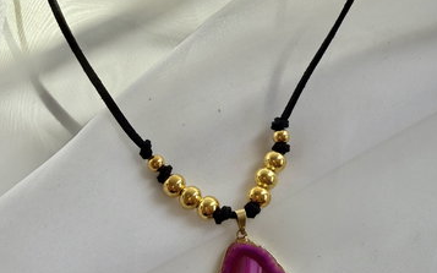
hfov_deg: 51.5
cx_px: 225
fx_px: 452
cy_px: 143
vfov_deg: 33.6
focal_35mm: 38
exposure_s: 1/697
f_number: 2.2
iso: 40
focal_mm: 2.22
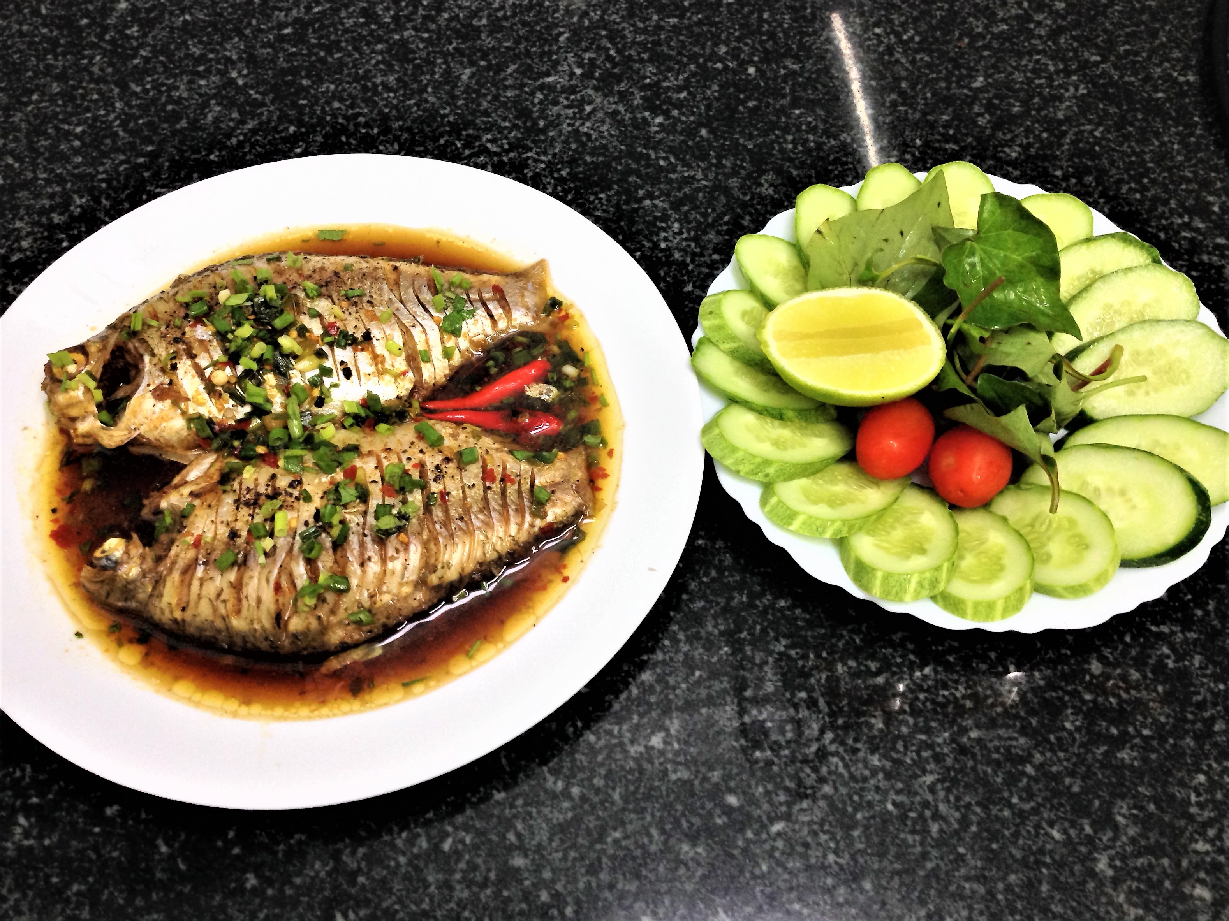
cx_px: 614
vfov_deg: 42.9
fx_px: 1171
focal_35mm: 33
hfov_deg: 55.4
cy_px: 460
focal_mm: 4.12
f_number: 2.4
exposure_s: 1/20
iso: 125
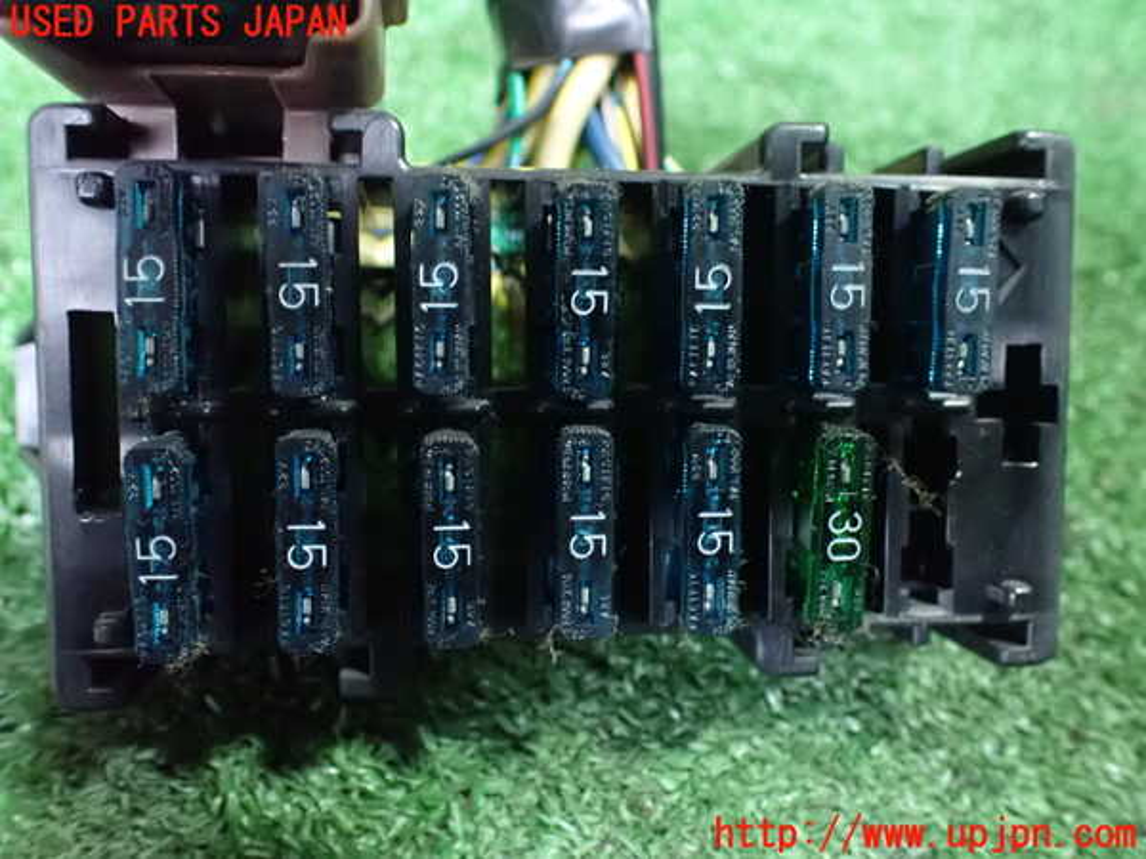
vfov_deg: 46.8
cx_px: 573
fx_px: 993
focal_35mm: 30
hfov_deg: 60.0
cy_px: 430
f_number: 2.3
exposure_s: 1/25
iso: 1600
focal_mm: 5.4
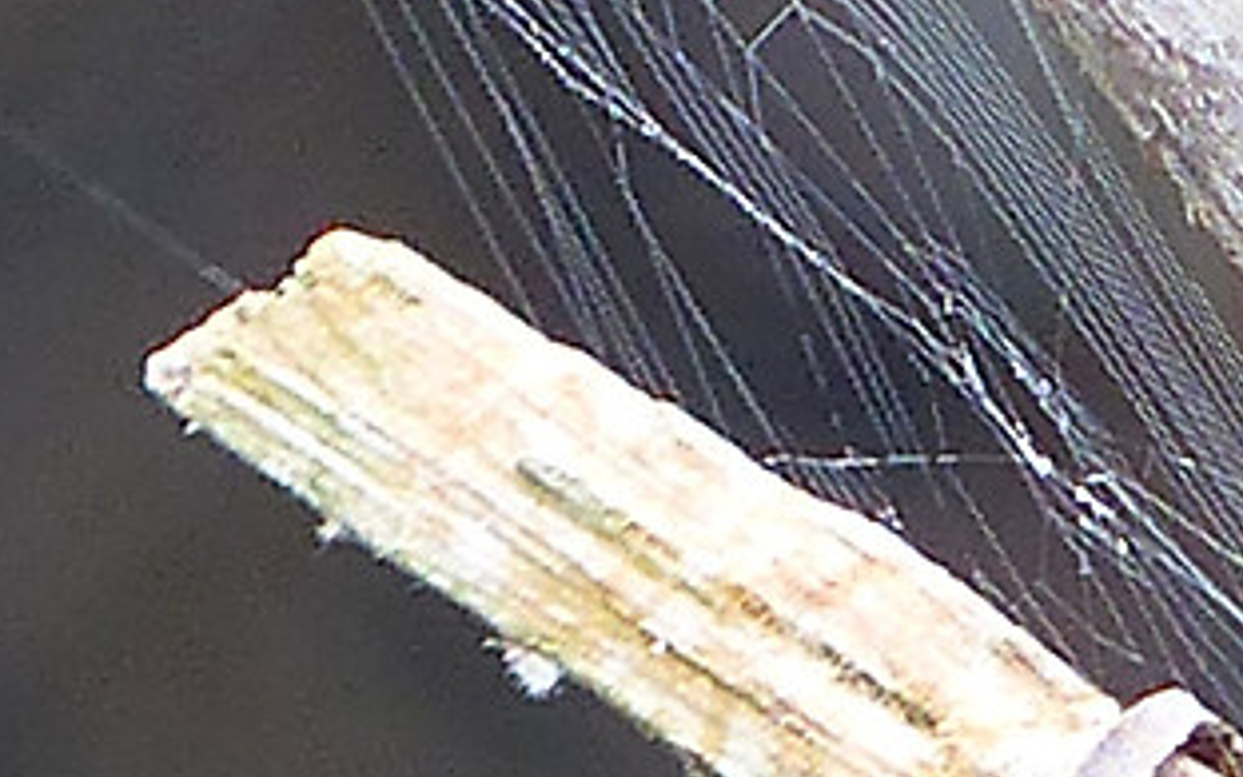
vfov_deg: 0.4
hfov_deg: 0.6
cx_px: 741
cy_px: -1315
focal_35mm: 3704
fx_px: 125476
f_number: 3.2
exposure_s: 1/125
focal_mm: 74.3
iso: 100
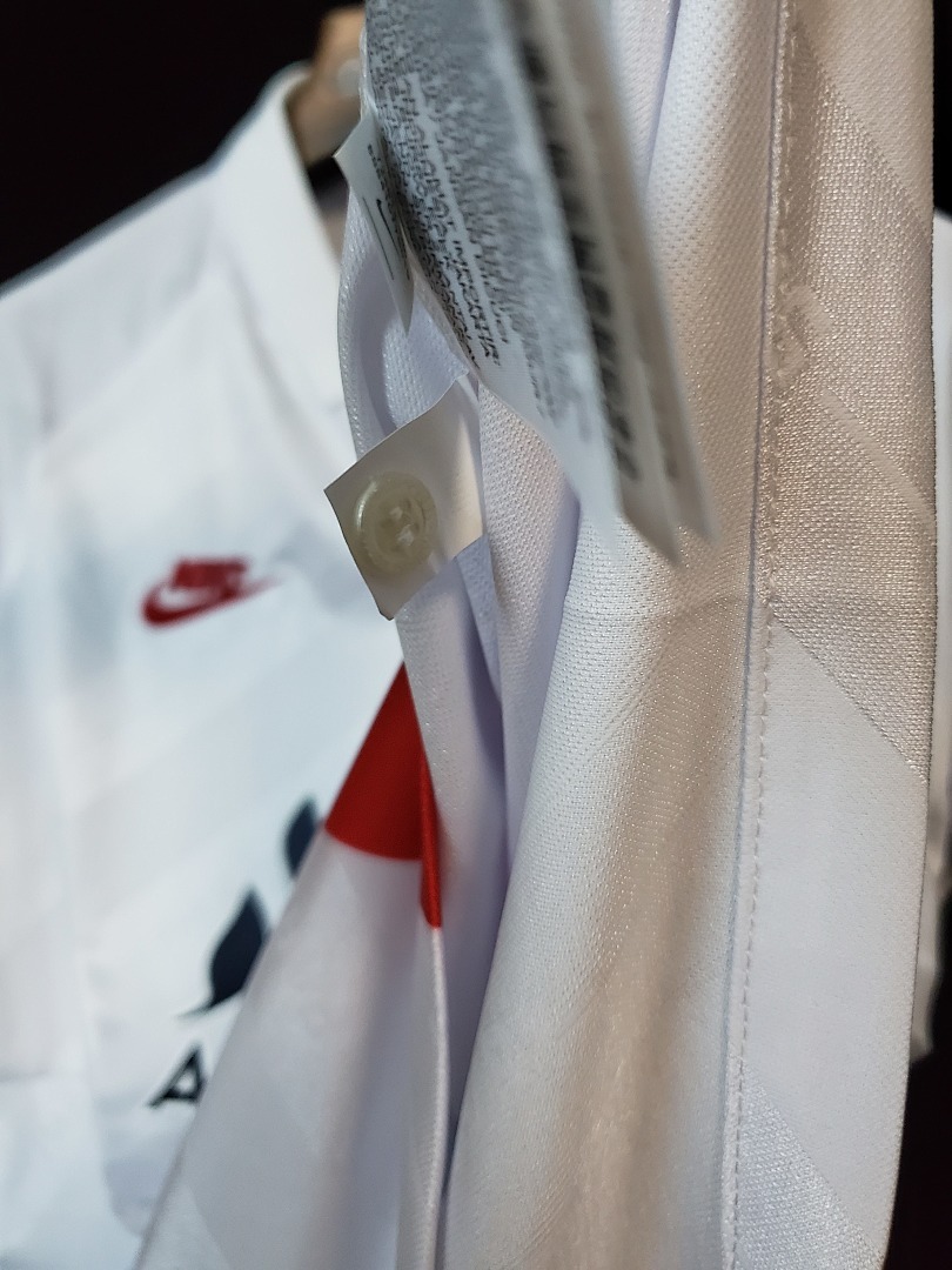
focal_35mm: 26
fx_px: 953
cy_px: 635
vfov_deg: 67.3
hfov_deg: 53.1
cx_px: 476
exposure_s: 1/50
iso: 500
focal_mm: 4.3
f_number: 1.5
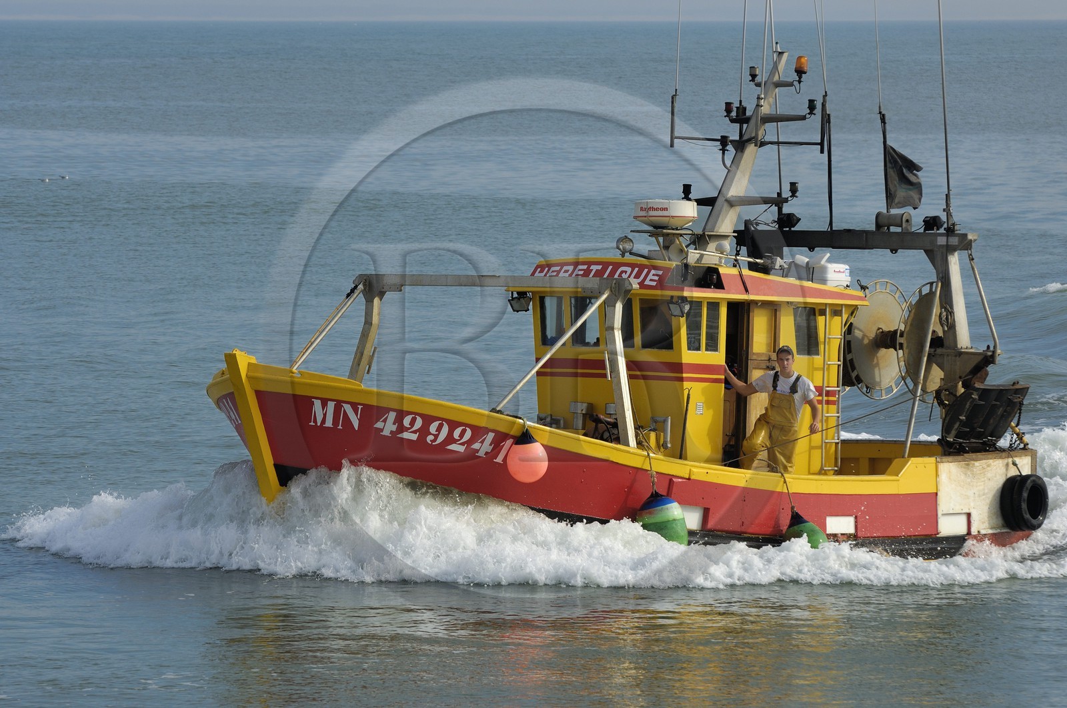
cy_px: 354
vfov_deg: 6.8
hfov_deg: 10.2
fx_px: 5992
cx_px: 534
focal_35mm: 202
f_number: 5.6
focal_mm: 135
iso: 100
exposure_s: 1/400
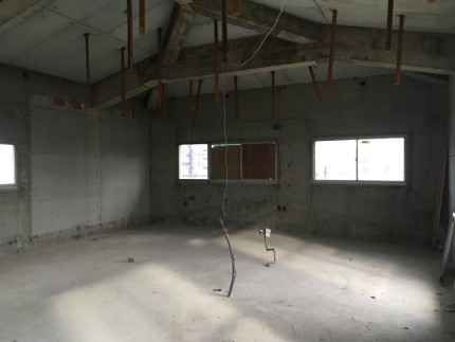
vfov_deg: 48.3
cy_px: 171
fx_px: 381
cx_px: 228
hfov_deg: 61.6
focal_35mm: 29
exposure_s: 1/30
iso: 32
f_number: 2.2
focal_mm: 4.15
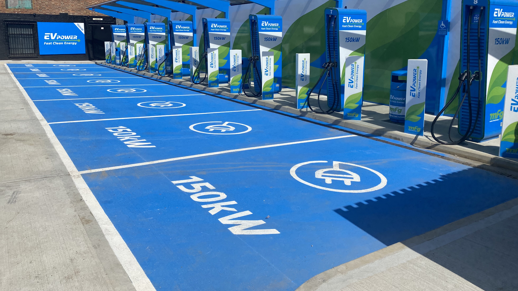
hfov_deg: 66.1
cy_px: 104
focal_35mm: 29
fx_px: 398
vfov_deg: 39.8
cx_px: 261
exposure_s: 1/5236
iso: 32
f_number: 1.8
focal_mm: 4.25
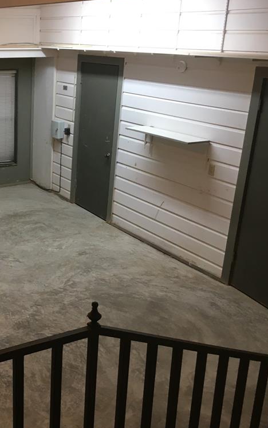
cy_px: 214
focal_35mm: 42
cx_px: 9
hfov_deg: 28.9
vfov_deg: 47.2
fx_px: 491
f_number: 2.2
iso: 64
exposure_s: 1/30
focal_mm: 4.15
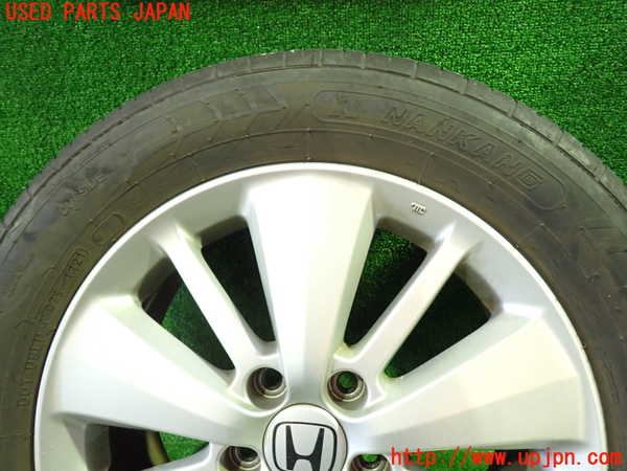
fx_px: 453
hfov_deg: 69.4
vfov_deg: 54.9
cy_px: 236
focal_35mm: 25
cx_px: 314
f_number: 2
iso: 640
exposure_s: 1/30
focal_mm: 4.5
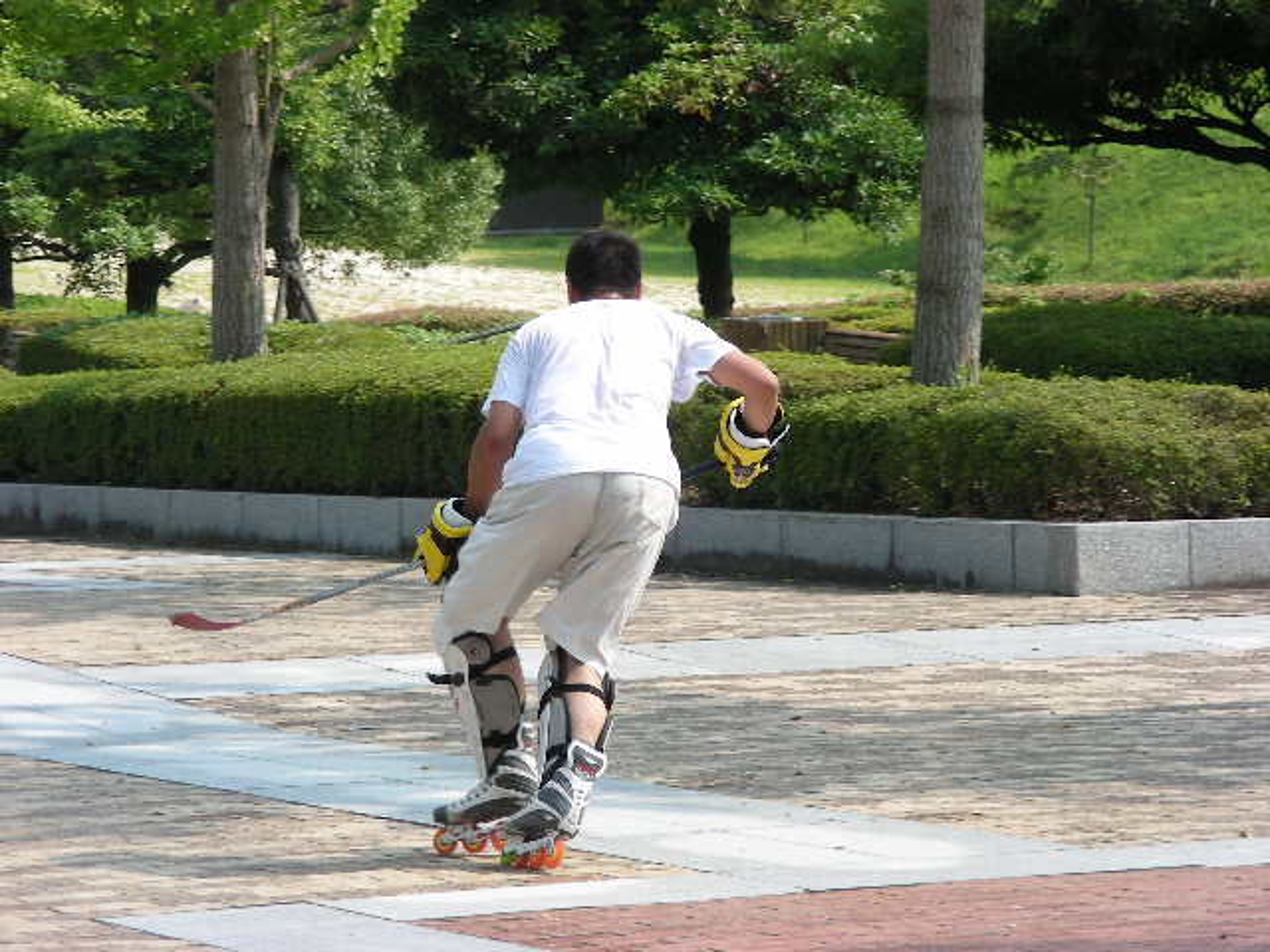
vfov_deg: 8.6
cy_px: 476
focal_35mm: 172
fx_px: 6310
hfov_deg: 11.5
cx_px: 635
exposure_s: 1/217
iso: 50
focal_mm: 28.7
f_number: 4
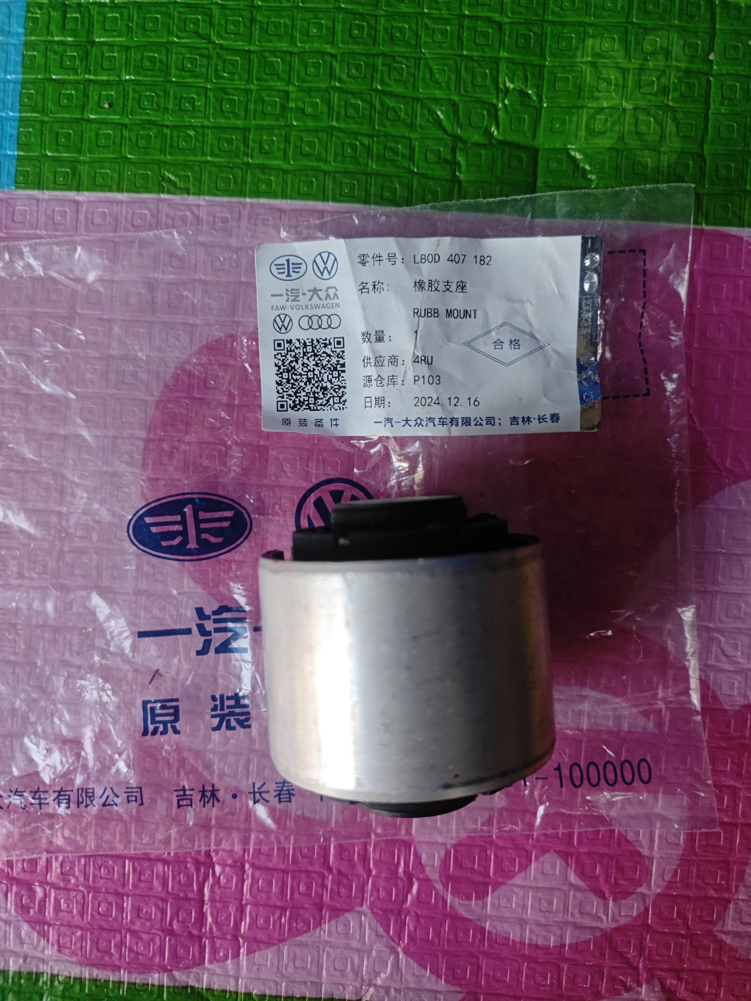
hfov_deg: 56.8
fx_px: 694
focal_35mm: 24
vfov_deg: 71.6
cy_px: 500
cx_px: 376
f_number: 1.6
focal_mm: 5.84
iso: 125
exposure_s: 1/100
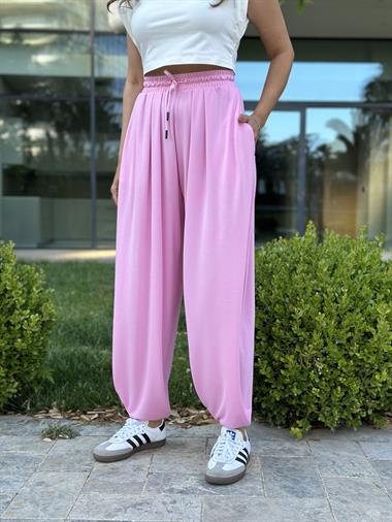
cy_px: 261
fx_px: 724
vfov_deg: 39.6
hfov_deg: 30.3
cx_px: 196
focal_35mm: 48
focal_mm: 6.86
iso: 80
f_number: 1.78
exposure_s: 1/503
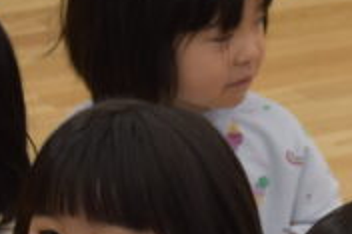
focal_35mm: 315
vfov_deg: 4.3
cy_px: 226
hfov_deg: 6.5
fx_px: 3077
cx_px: 554
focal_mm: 48
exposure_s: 1/125
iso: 400
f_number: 5.3
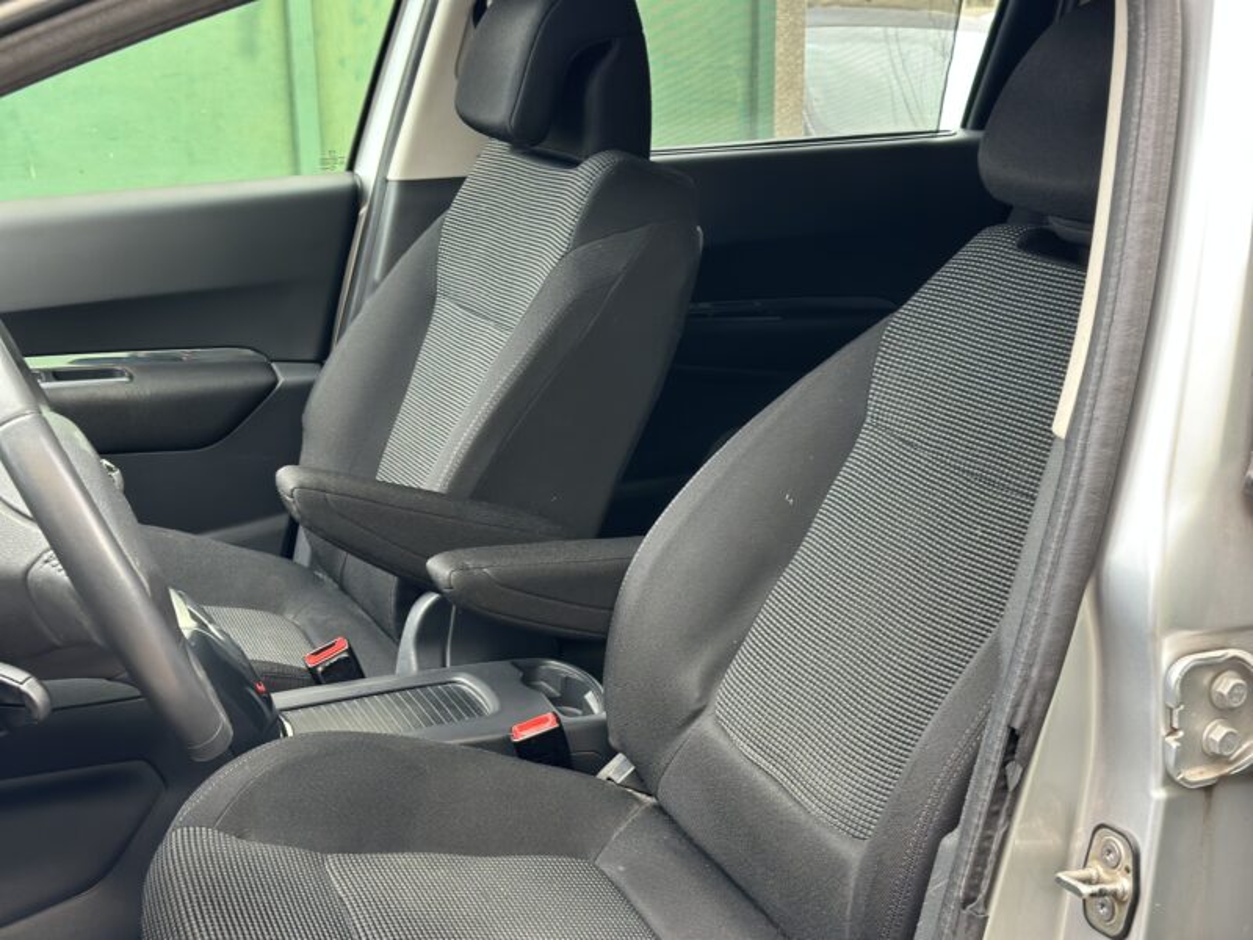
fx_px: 1737
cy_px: 470
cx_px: 626
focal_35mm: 48
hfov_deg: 39.7
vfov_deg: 30.3
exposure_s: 1/60
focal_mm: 6.86
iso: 100
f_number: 1.78
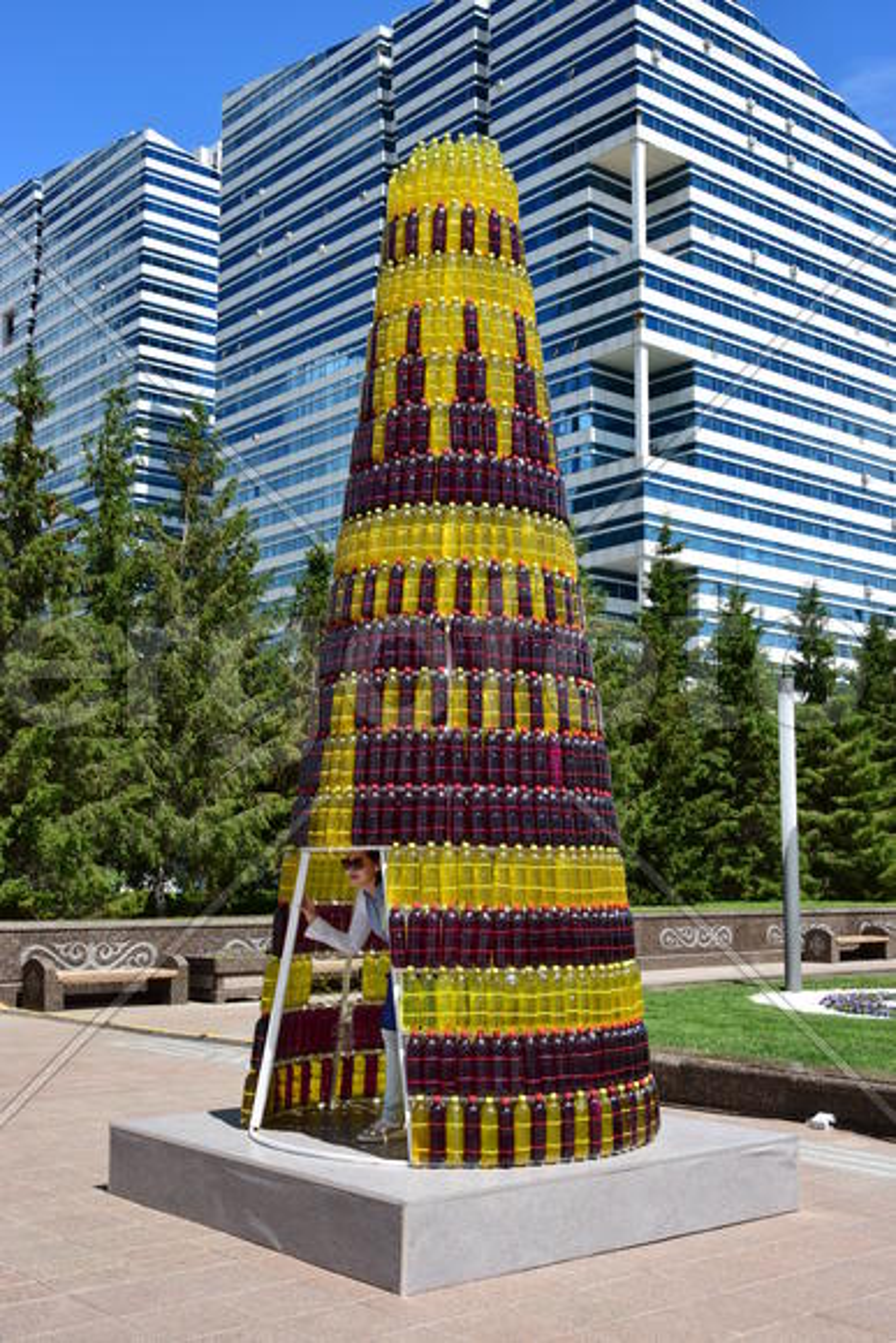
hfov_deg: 34.2
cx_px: 448
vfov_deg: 49.5
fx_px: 1455
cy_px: 672
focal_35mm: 39
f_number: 9
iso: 100
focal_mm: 26
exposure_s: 1/160
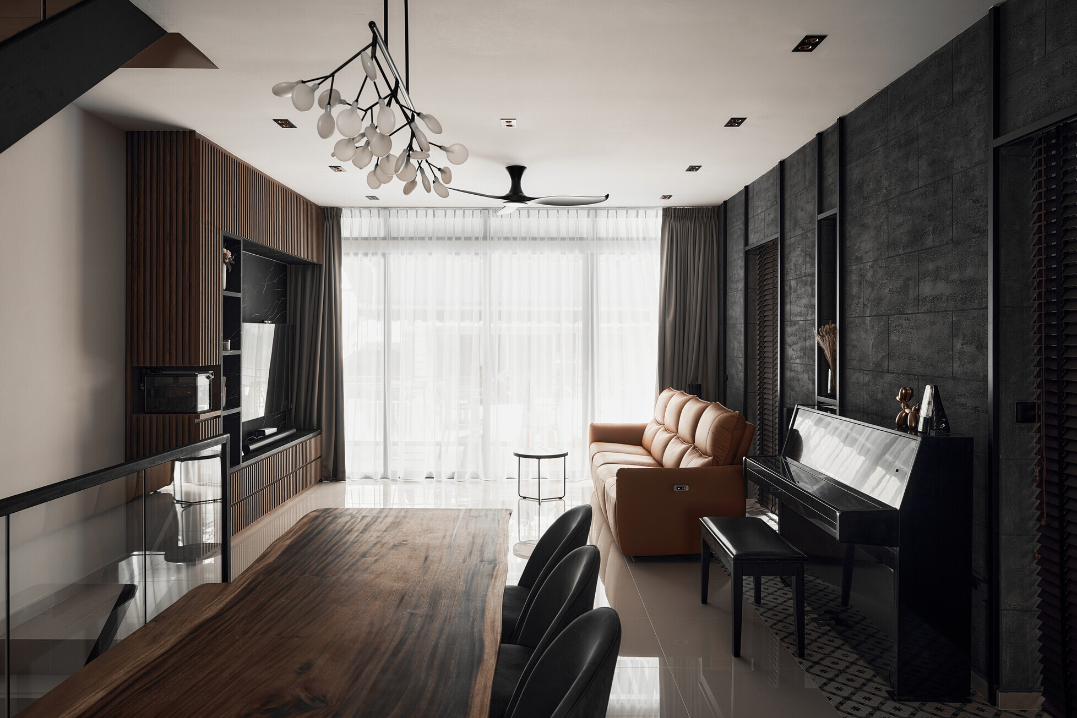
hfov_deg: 73.7
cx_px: 538
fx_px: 718
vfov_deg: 53.2
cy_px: 359
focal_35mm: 24
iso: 100
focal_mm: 24
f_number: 8
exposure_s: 4
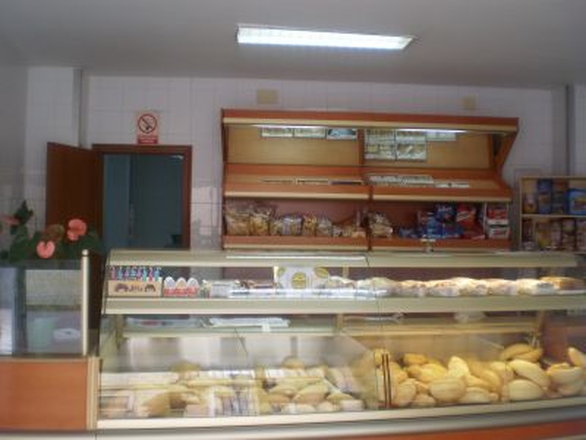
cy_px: 220
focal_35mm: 36
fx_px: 609
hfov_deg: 51.4
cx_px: 293
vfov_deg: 39.7
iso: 125
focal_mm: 6.3
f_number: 3.1
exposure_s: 1/30
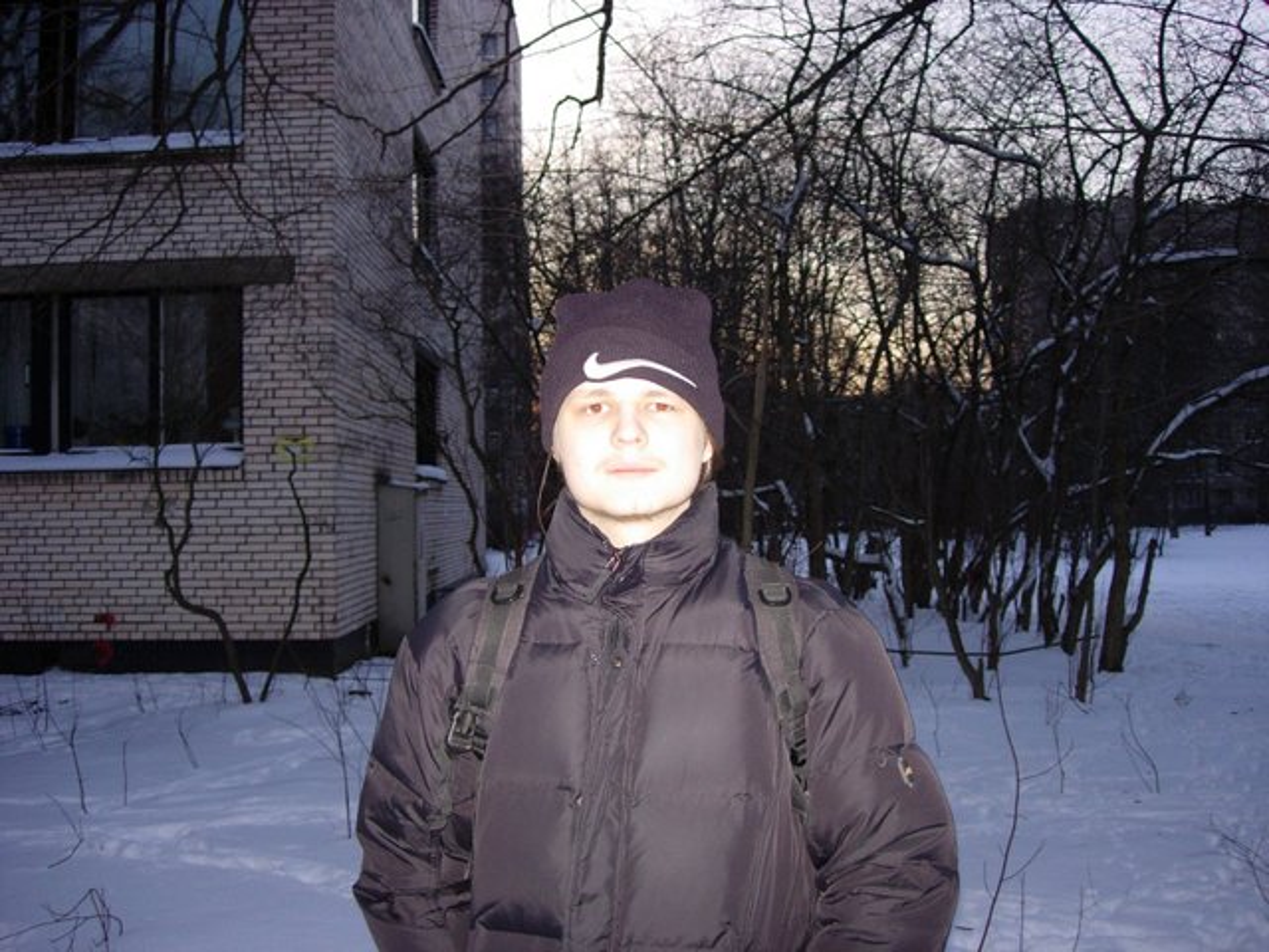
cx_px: 634
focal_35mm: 38
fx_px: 1393
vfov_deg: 37.7
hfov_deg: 49.0
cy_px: 476
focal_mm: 7.8
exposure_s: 1/71.8
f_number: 2.8
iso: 89
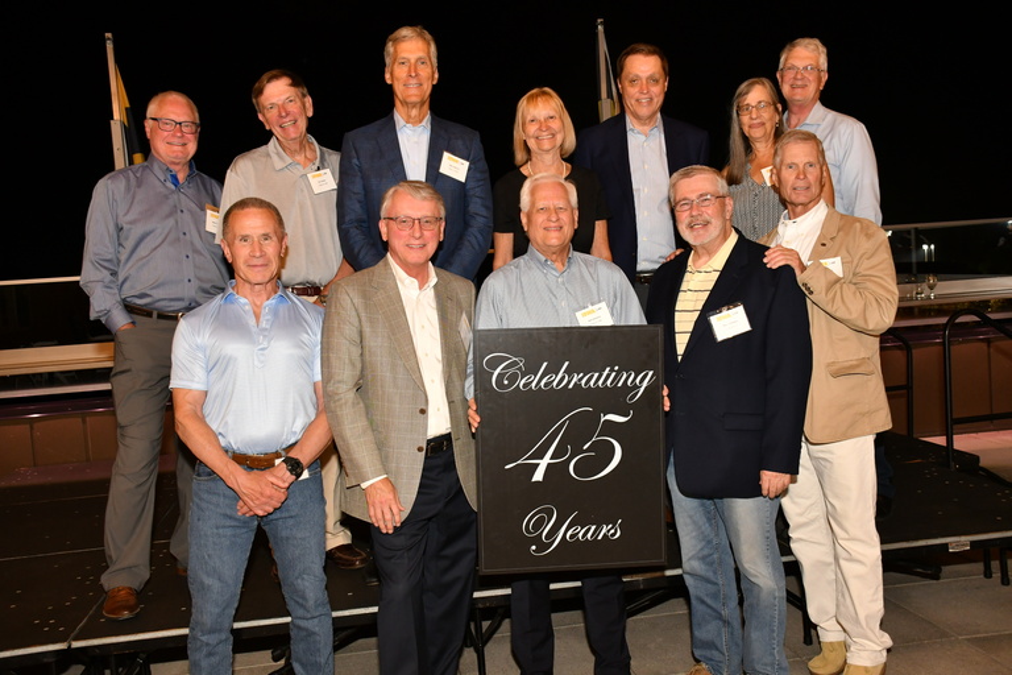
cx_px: 506
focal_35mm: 36
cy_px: 338
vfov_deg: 36.9
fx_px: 1012
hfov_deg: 53.1
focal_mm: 24
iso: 1250
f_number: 6.3
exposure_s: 1/40
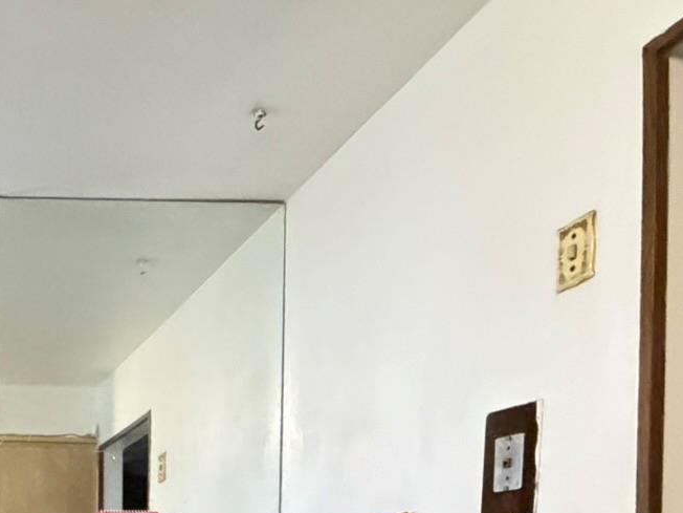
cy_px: 621
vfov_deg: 28.5
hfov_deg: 34.4
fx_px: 868
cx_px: -136
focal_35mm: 44
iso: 1000
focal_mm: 2.22
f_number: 2.2
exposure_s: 1/40
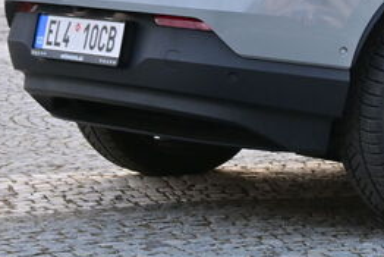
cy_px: -66
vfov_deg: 5.9
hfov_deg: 8.8
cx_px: 500
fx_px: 2465
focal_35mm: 231
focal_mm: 42
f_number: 6.3
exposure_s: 1/80
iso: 250
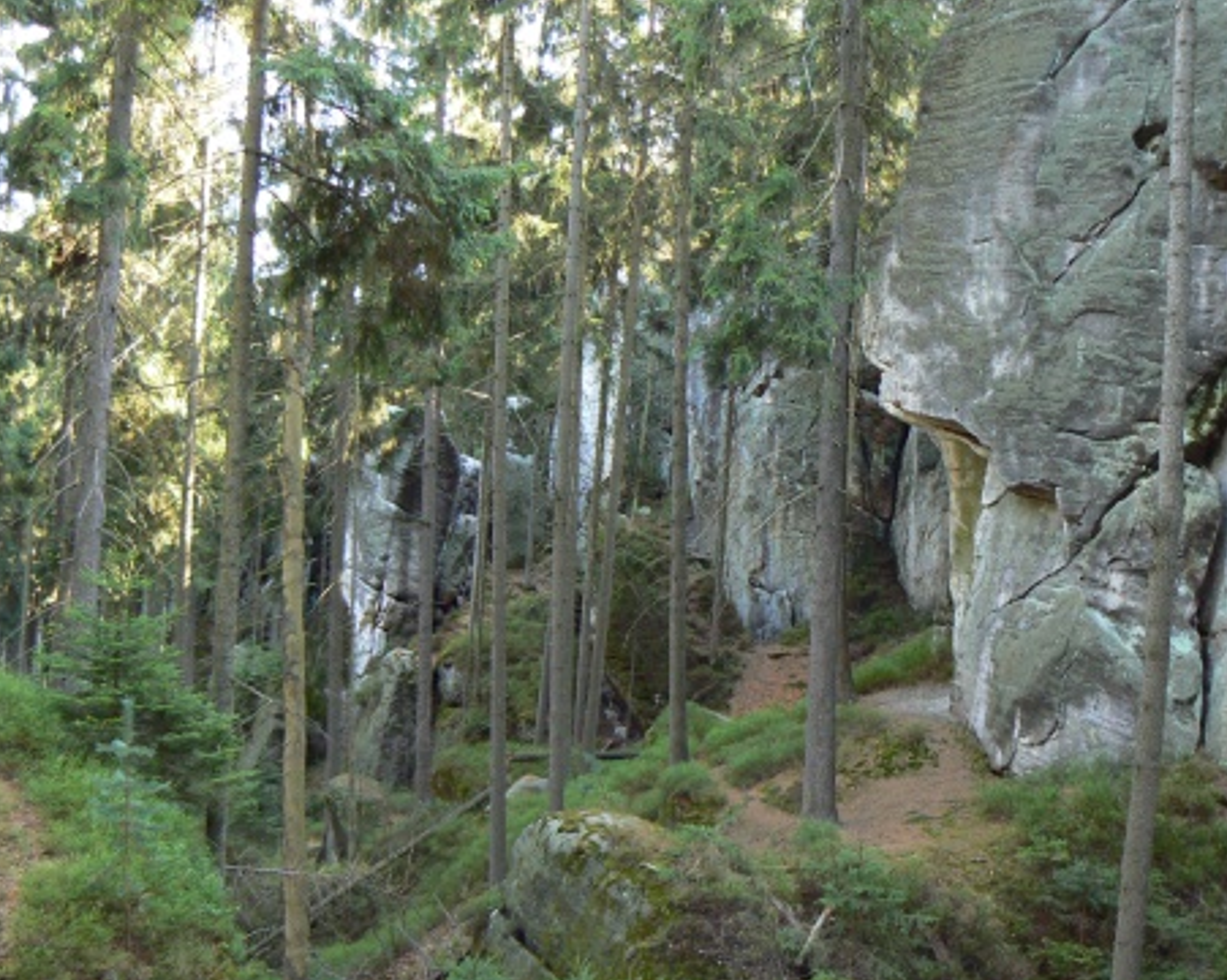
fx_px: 1415
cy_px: 486
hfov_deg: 46.8
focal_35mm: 39
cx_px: 675
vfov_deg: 38.2
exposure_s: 1/30
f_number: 2.8
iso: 160
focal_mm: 6
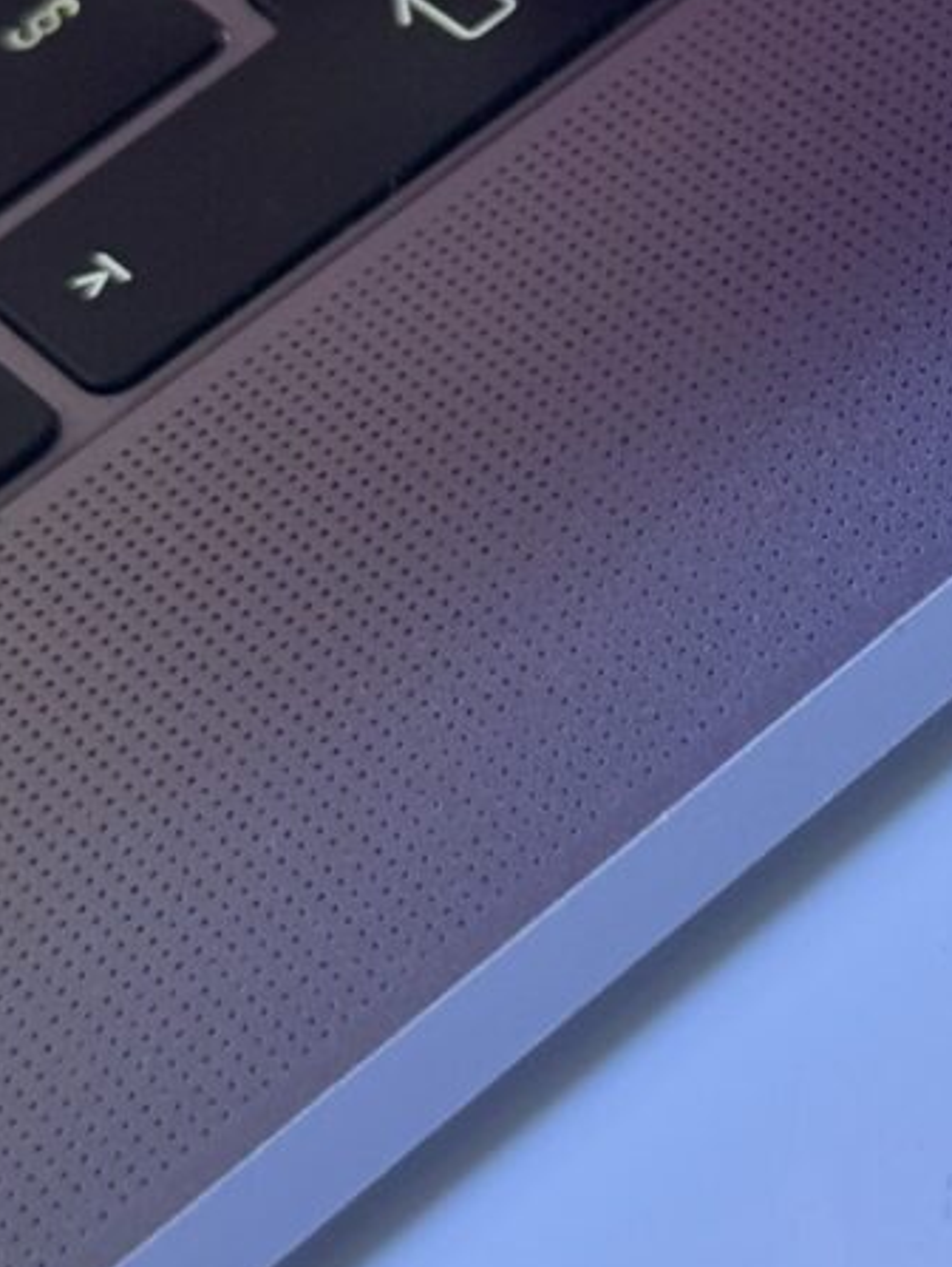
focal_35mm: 143
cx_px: 1162
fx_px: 5236
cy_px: 92
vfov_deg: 13.6
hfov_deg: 10.2
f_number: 1.78
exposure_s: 1/60
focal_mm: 6.76
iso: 250
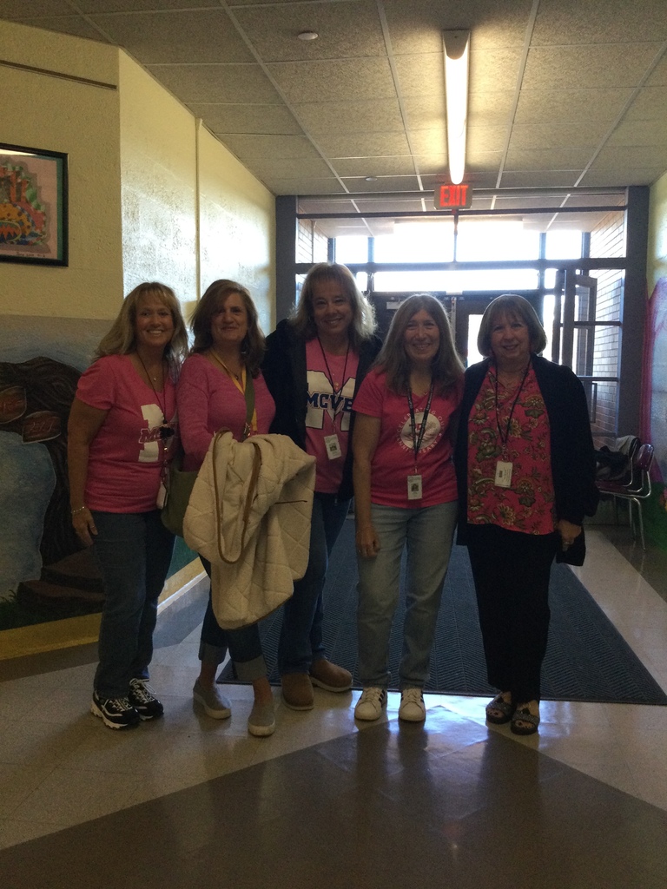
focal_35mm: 31
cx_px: 334
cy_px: 444
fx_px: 796
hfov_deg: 45.4
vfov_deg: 58.4
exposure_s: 1/30
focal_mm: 3.3
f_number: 2.4
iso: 100
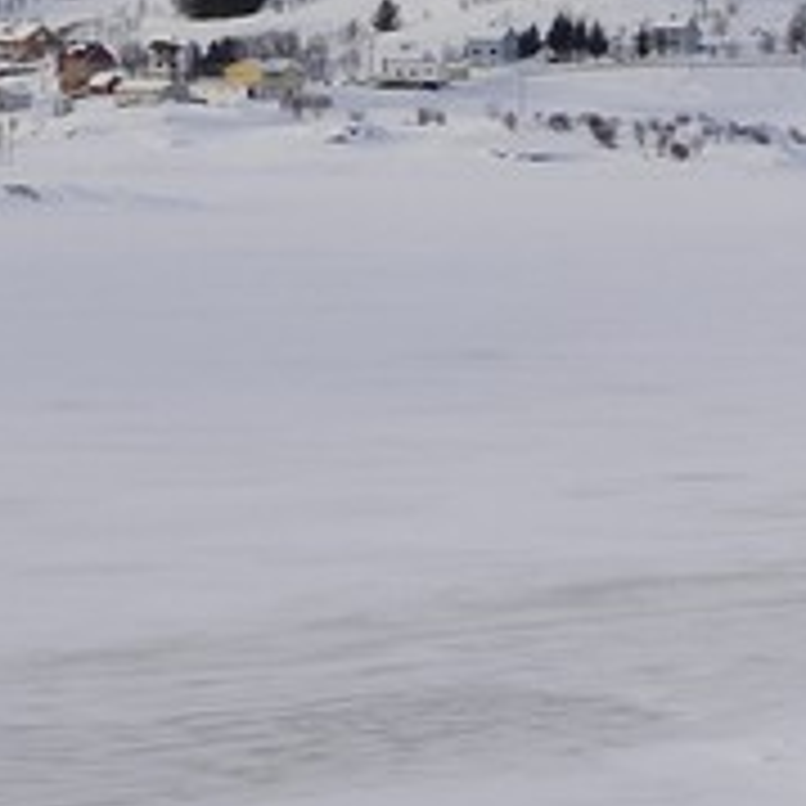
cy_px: 342
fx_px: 9615
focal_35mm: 365
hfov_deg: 4.4
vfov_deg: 4.8
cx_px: 3161
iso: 200
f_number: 13
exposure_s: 1/160
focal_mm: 48
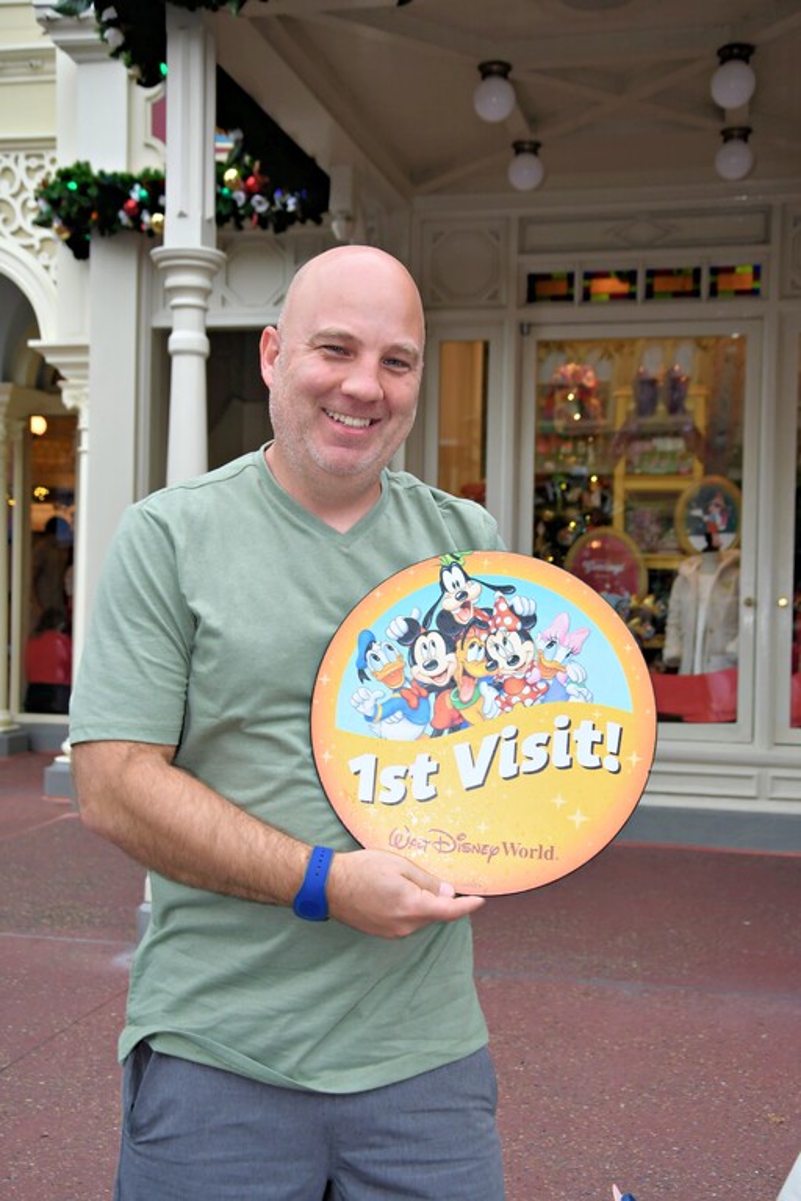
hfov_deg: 29.9
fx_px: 1502
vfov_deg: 43.6
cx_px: 400
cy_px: 600
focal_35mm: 45
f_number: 5.6
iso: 400
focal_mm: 30
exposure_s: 1/100
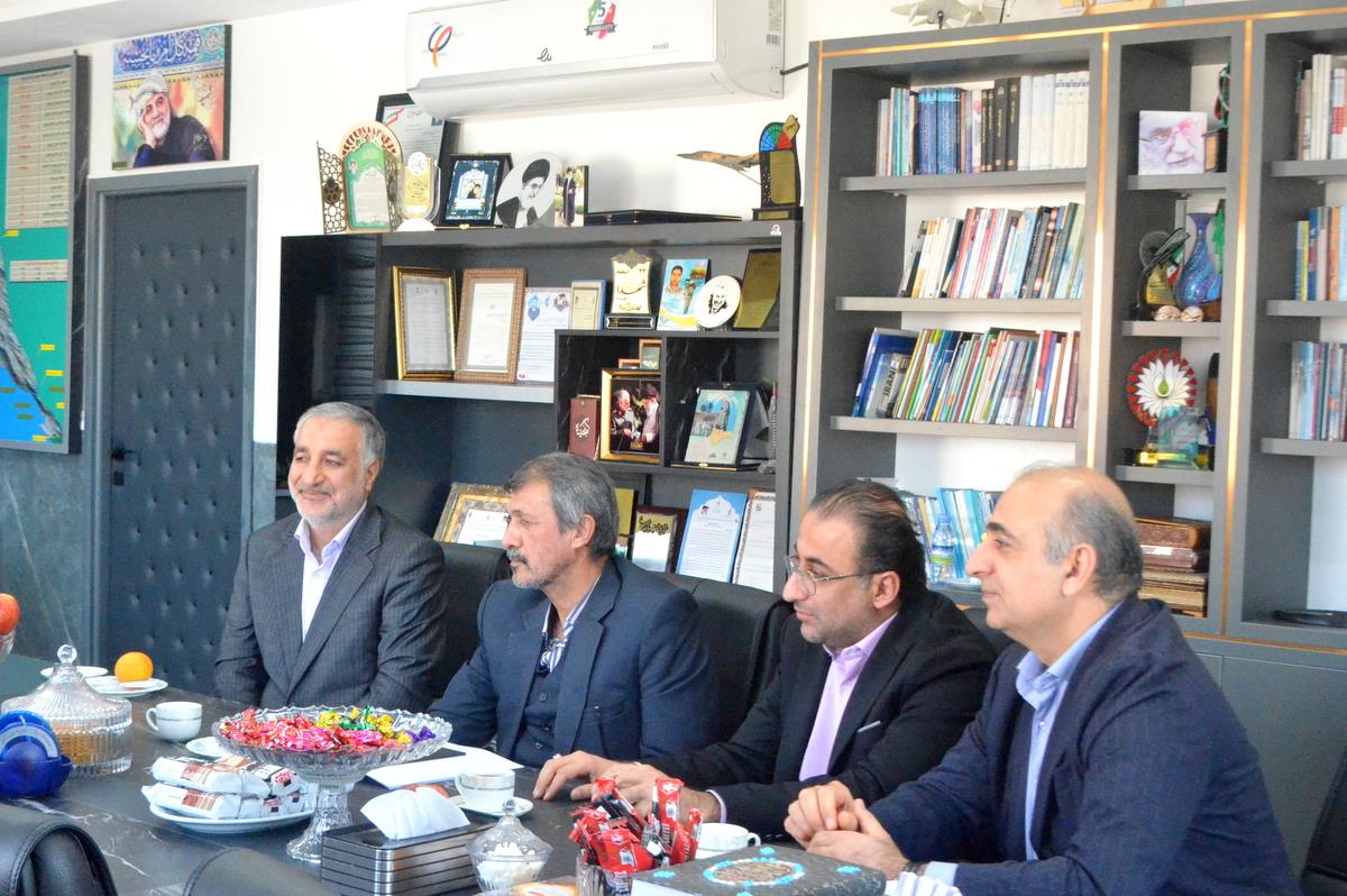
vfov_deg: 31.8
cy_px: 448
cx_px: 674
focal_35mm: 42
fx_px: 1570
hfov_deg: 46.4
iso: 6400
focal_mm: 28
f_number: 8
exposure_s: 1/250
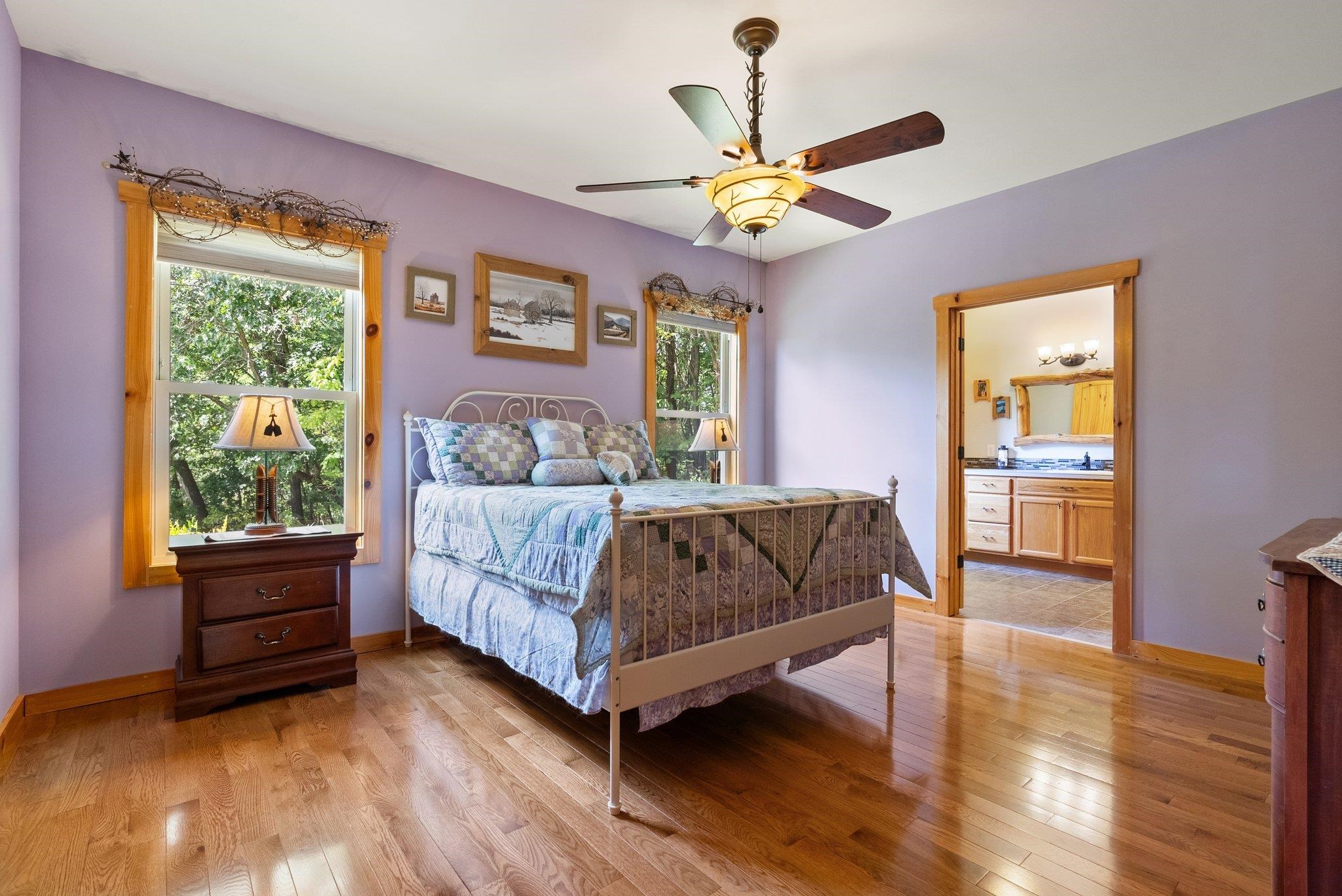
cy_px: 448
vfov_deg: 73.8
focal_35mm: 16
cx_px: 671
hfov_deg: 96.7
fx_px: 597
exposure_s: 1/3
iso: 640
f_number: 10
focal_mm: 16
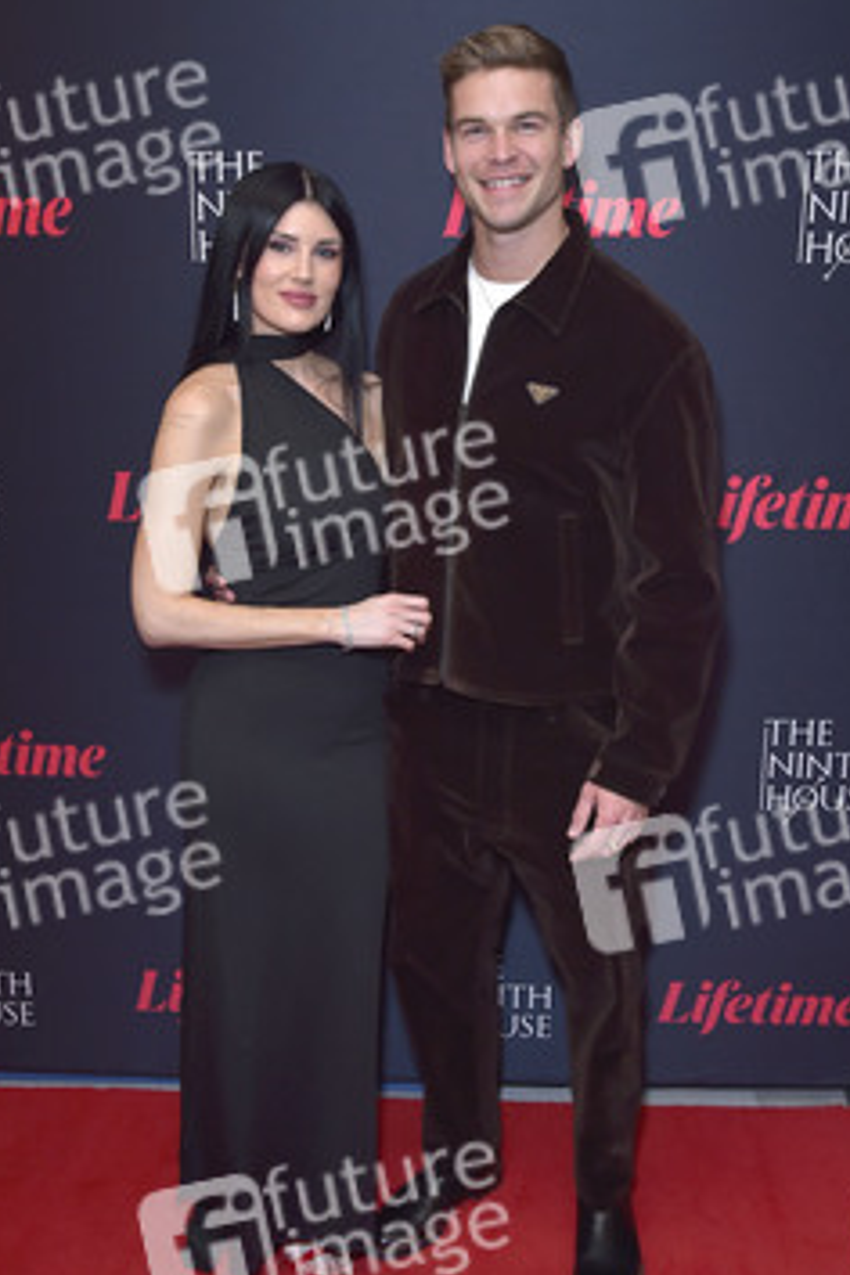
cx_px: 430
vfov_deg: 54.4
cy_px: 688
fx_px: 1239
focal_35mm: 35
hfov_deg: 37.9
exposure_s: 1/250
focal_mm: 31
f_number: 6.3
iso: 1000
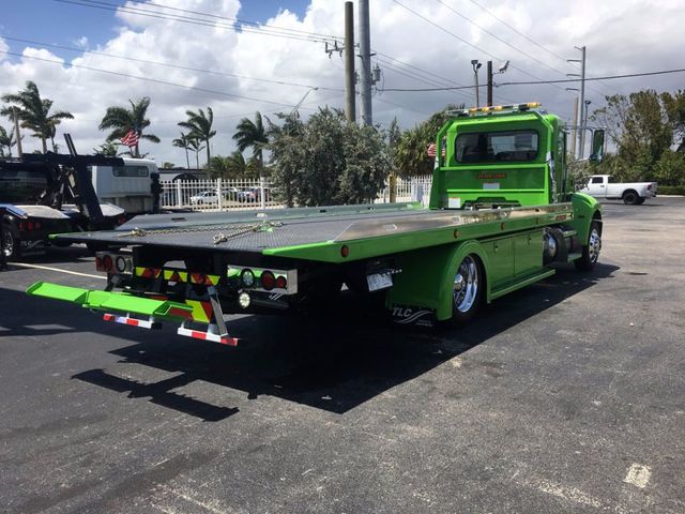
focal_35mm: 29
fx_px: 574
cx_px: 342
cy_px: 257
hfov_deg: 61.7
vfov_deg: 48.2
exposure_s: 1/1709
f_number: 2.2
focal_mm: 4.15
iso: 25
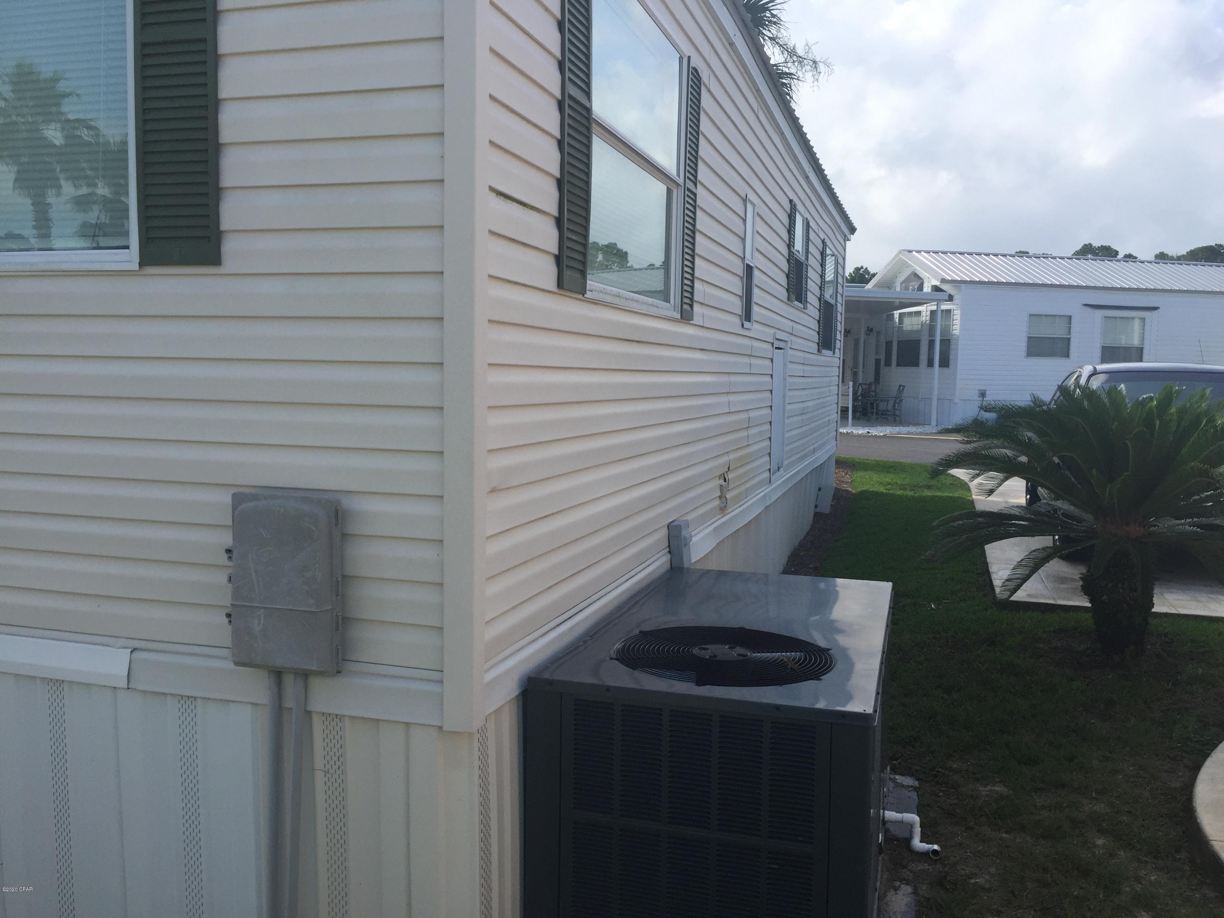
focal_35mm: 29
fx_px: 1025
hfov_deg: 61.7
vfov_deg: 48.2
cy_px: 459
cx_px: 612
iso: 32
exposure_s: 1/1582
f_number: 2.2
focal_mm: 4.15
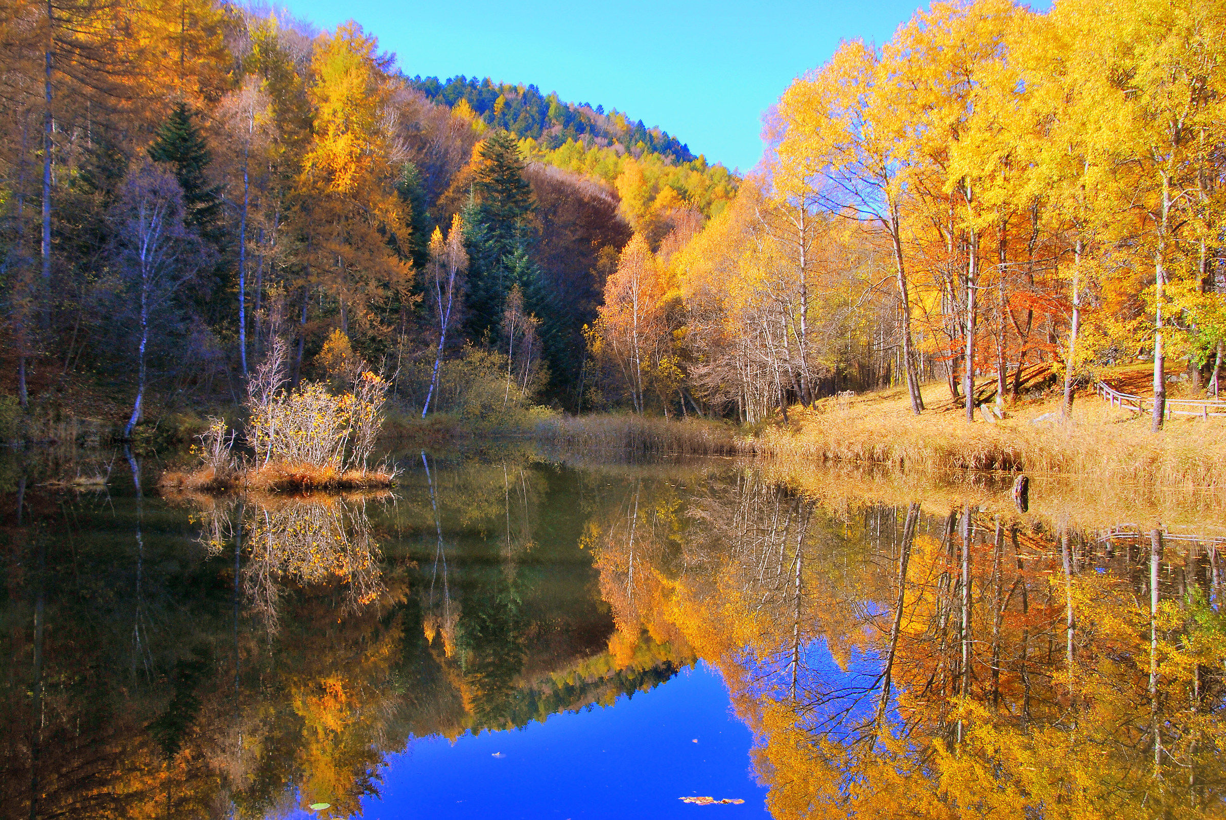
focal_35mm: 38
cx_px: 613
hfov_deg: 51.2
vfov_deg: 35.6
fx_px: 1278
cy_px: 410
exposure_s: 1/125
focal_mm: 25
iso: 200
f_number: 11
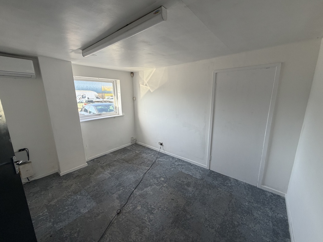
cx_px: 162
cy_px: 121
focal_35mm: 14
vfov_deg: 85.7
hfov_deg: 102.1
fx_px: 131
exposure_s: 1/121
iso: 100
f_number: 2.2
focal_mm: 2.22
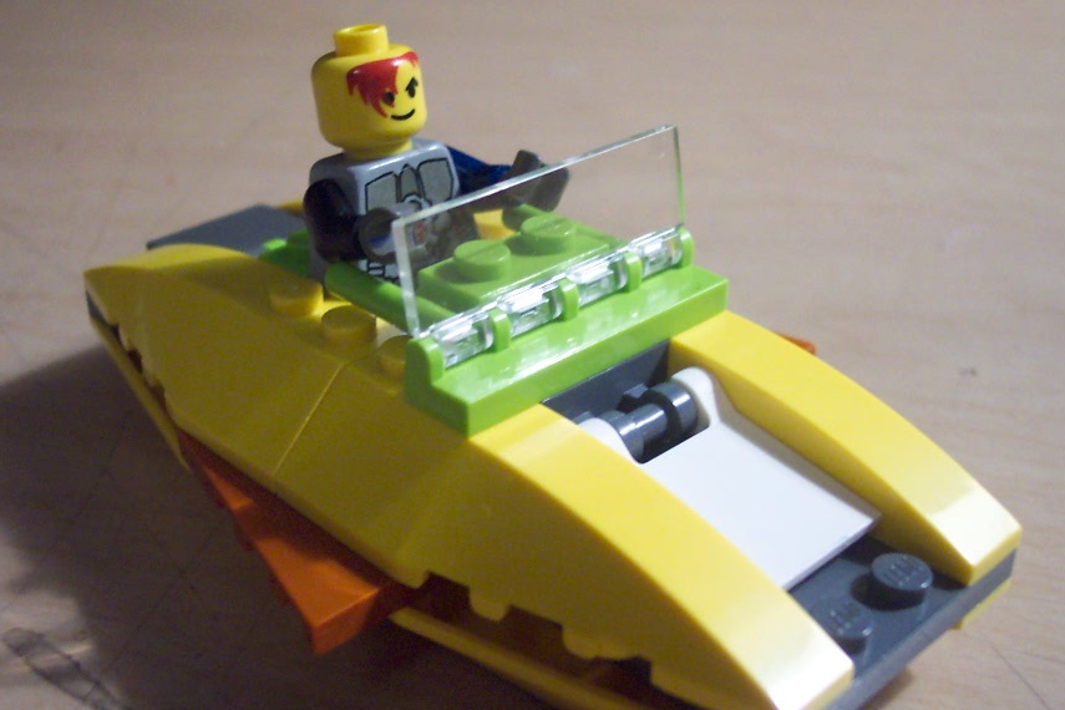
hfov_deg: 41.1
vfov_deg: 28.1
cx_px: 531
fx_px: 1420
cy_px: 371
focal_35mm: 48
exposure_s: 1/20
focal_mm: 8
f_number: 2.8
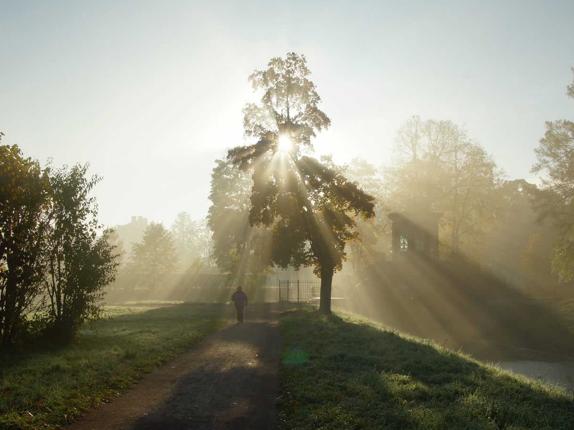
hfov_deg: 46.8
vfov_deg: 36.0
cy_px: 219
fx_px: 663
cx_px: 292
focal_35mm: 40
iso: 100
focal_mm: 24
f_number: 13
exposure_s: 1/125
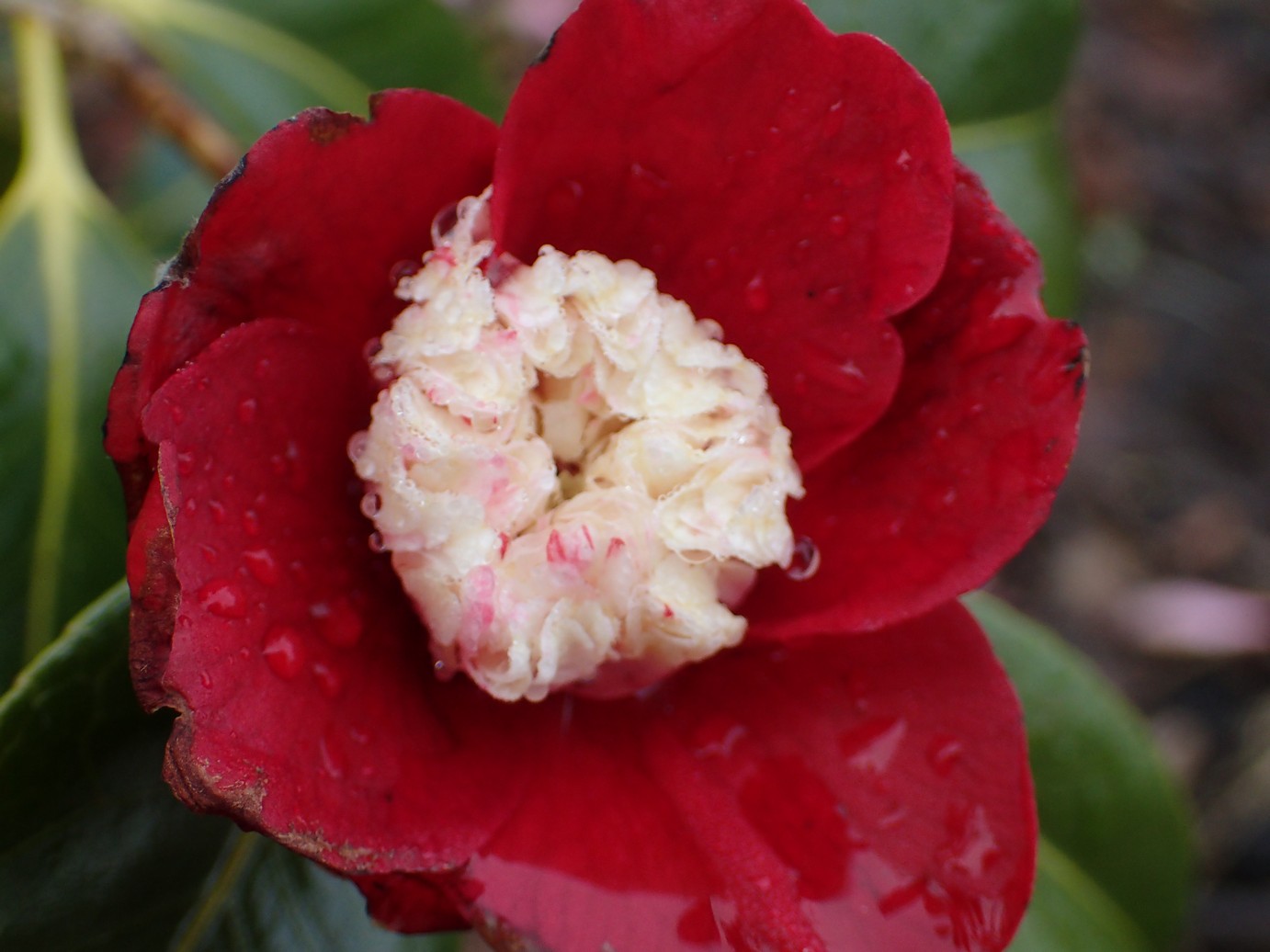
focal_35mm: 57
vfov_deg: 25.7
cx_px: 635
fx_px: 2091
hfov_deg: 33.8
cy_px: 476
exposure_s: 1/200
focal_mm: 10.29
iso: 200
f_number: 3.5
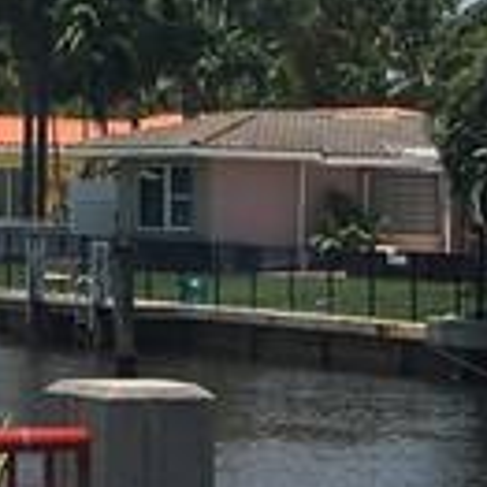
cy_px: 740
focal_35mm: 200
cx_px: 435
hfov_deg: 8.7
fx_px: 3183
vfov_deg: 8.5
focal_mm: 4.15
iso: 25
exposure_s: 1/2481
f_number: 2.2
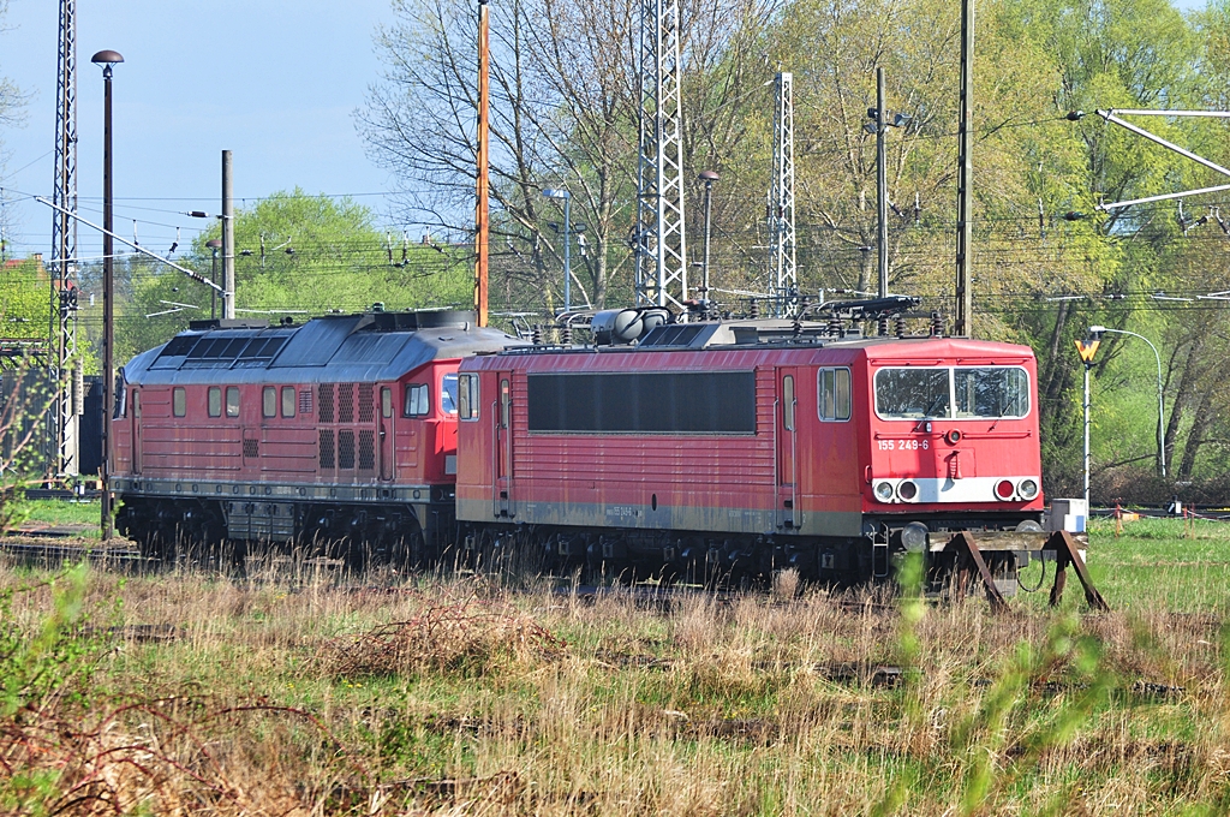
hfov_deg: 9.2
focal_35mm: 225
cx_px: 615
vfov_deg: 6.1
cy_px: 408
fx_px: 7678
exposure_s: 1/400
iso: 400
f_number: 11
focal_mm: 150
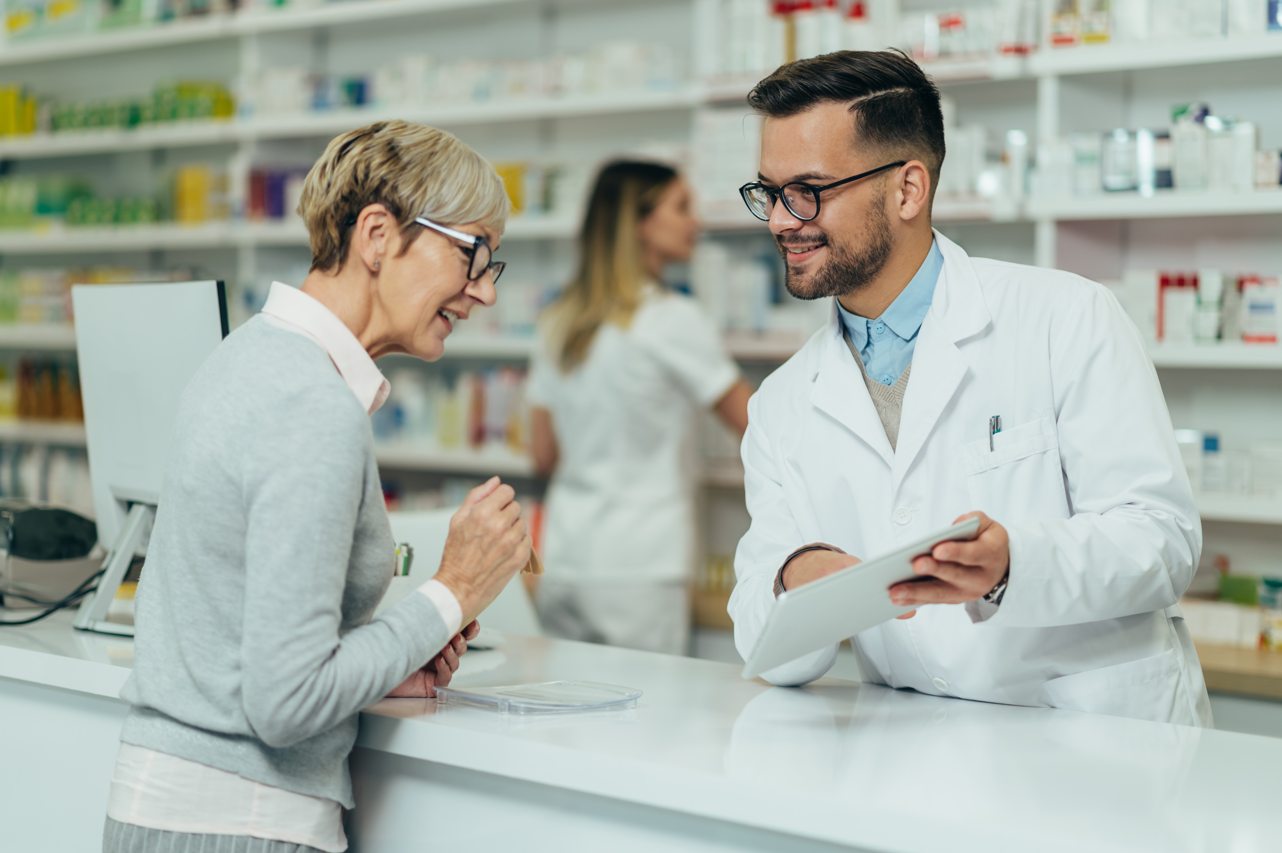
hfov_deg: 23.9
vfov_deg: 16.1
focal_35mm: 85
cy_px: 426
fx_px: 3025
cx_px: 641
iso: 250
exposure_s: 1/320
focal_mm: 85
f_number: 1.8
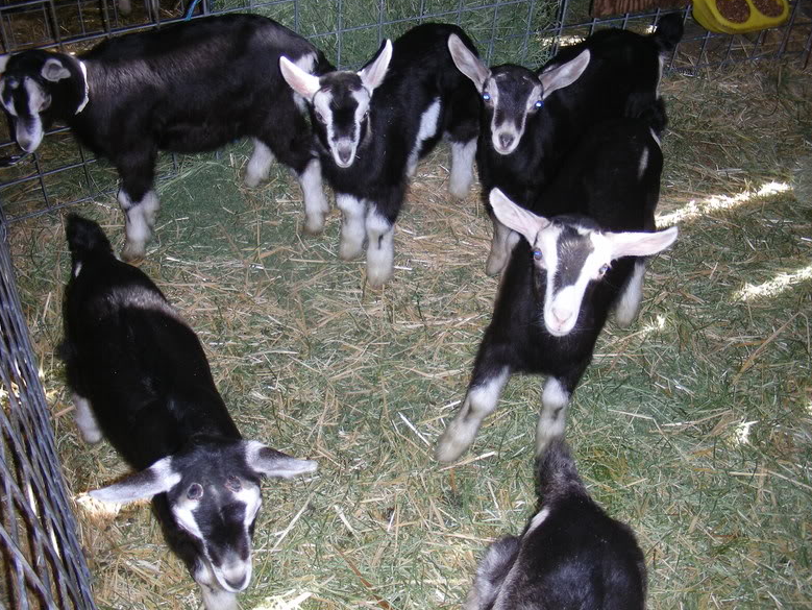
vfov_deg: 36.8
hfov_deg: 47.8
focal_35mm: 39
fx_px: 915
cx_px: 411
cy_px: 306
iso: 86
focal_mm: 6.3
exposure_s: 1/60
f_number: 3.5
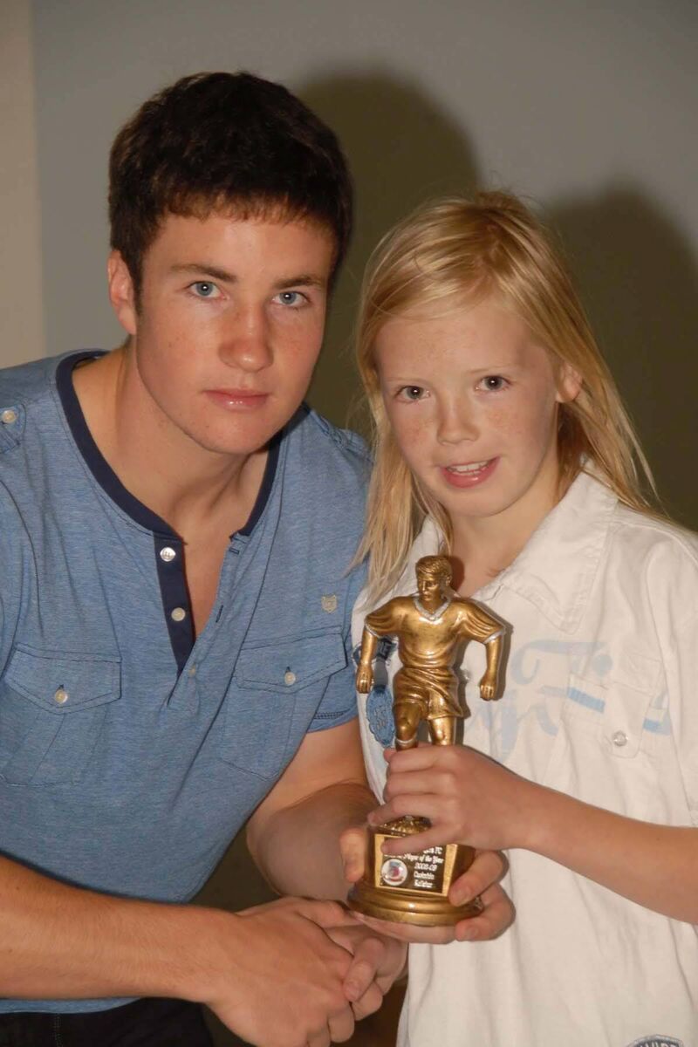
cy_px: 524
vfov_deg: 17.5
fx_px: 3402
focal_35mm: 117
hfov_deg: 11.7
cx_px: 349
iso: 200
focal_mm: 78
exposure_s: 1/60
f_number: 5.3
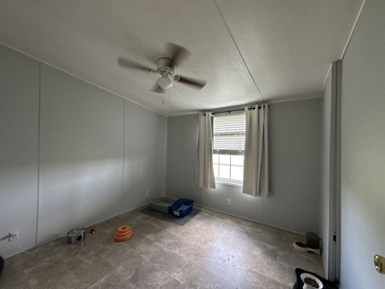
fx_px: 156
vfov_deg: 85.7
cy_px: 144
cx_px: 192
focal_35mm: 14
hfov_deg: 102.1
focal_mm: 2.22
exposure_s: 1/60
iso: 400
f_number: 2.2
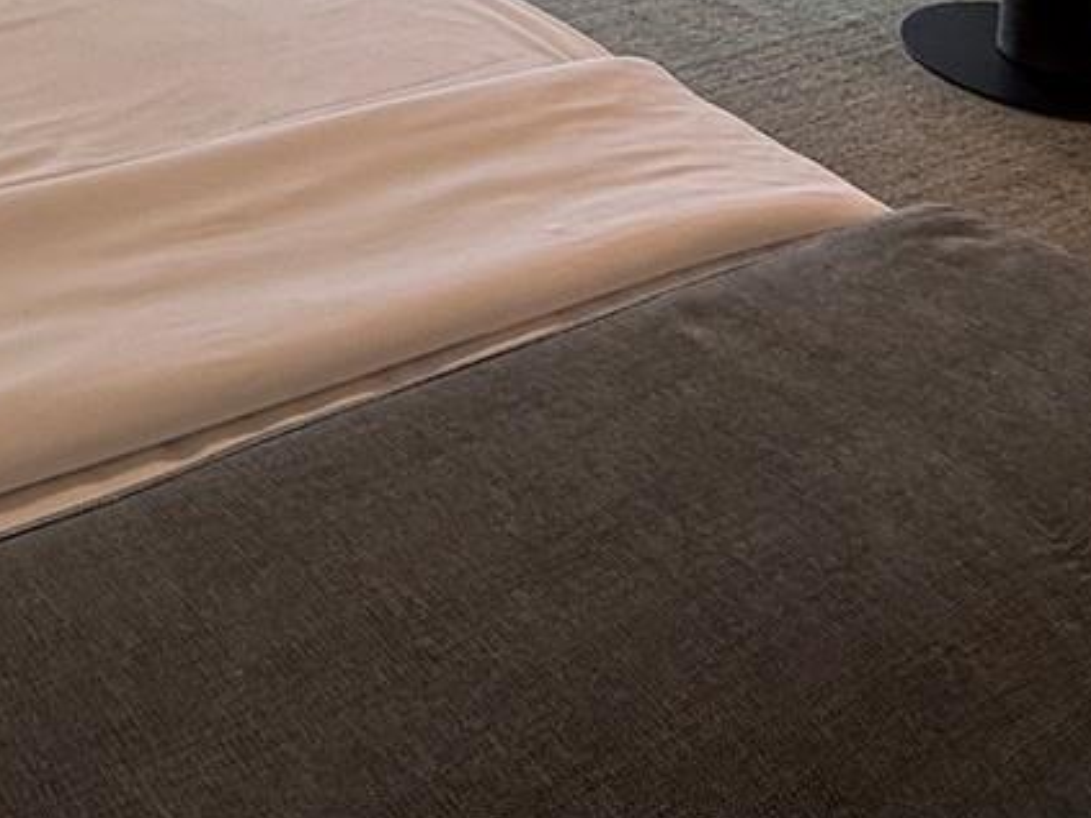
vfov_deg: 22.5
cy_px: -413
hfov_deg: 34.8
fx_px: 1670
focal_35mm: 53
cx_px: 181
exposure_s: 1/164
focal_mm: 2.22
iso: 64
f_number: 2.2
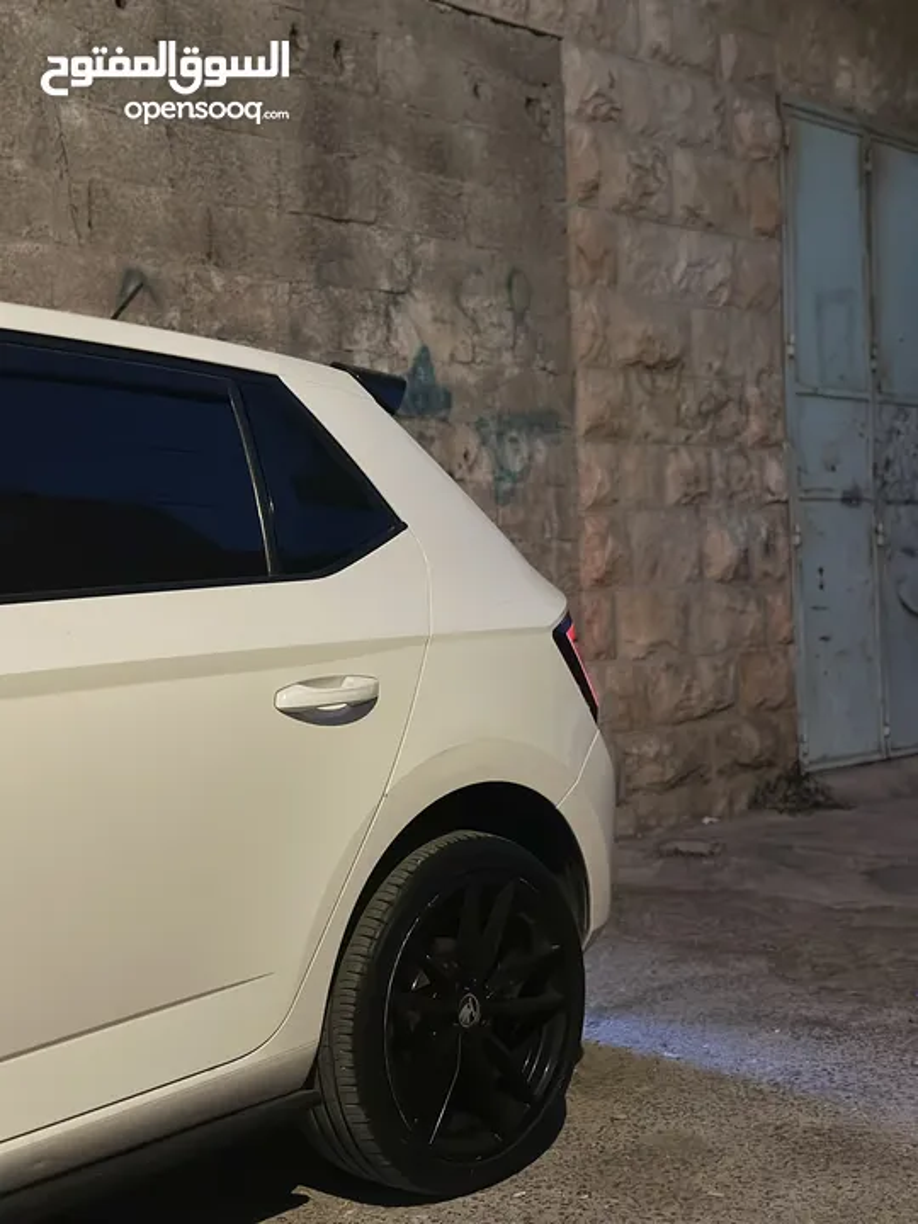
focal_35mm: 48
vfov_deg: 39.7
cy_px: 612
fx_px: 1697
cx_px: 459
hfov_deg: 30.3
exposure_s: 1/25
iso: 800
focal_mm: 6.86
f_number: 1.78
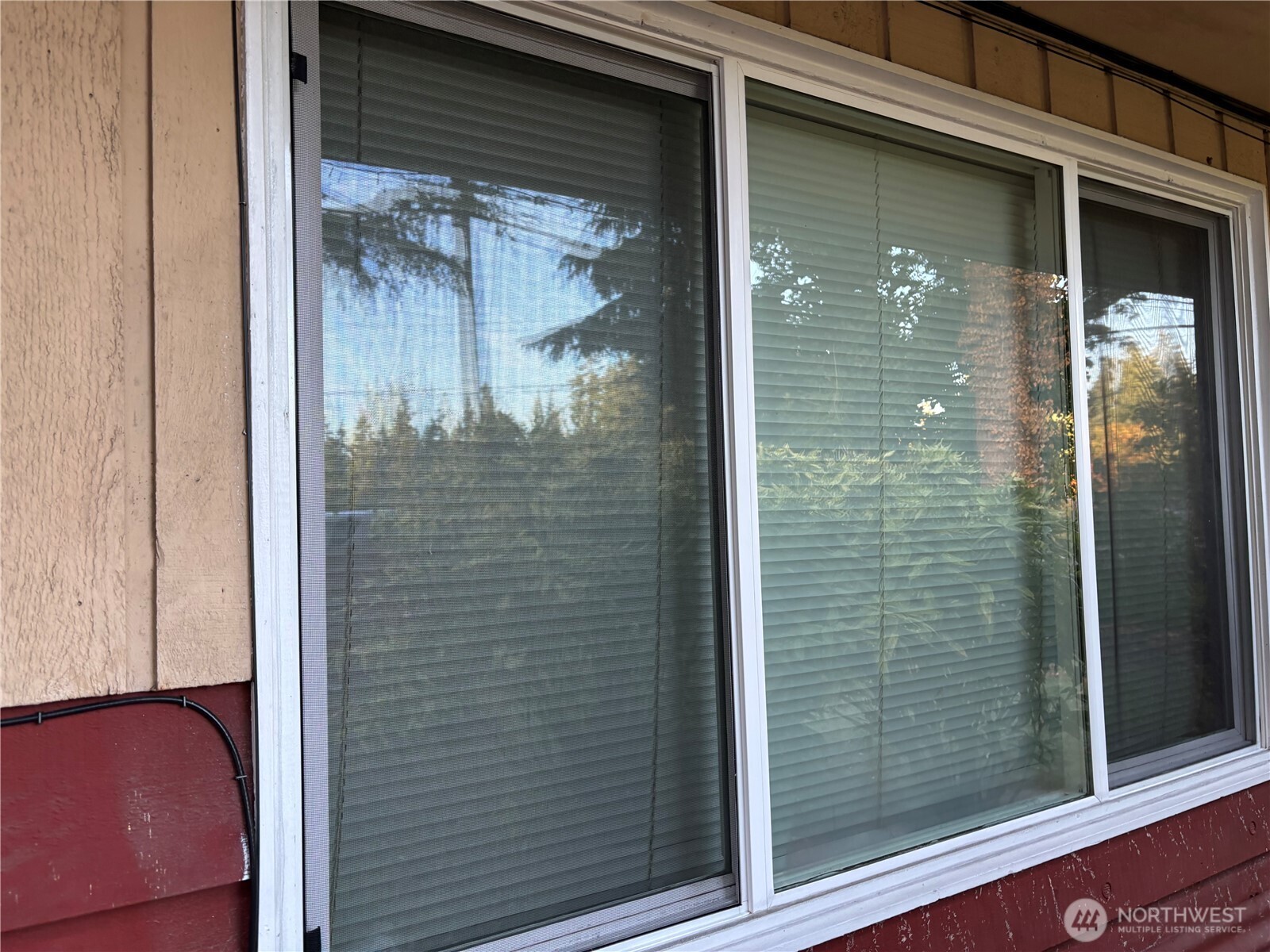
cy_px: 476
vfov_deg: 53.1
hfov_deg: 67.3
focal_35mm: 26
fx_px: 954
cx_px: 635
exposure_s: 1/121
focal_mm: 5.96
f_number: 1.6
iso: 100
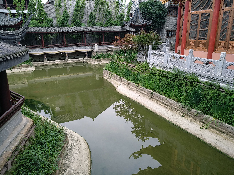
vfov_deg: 61.1
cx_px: 117
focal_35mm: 22
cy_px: 88
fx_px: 149
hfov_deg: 76.4
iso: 100
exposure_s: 1/127
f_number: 2.2
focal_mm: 3.81
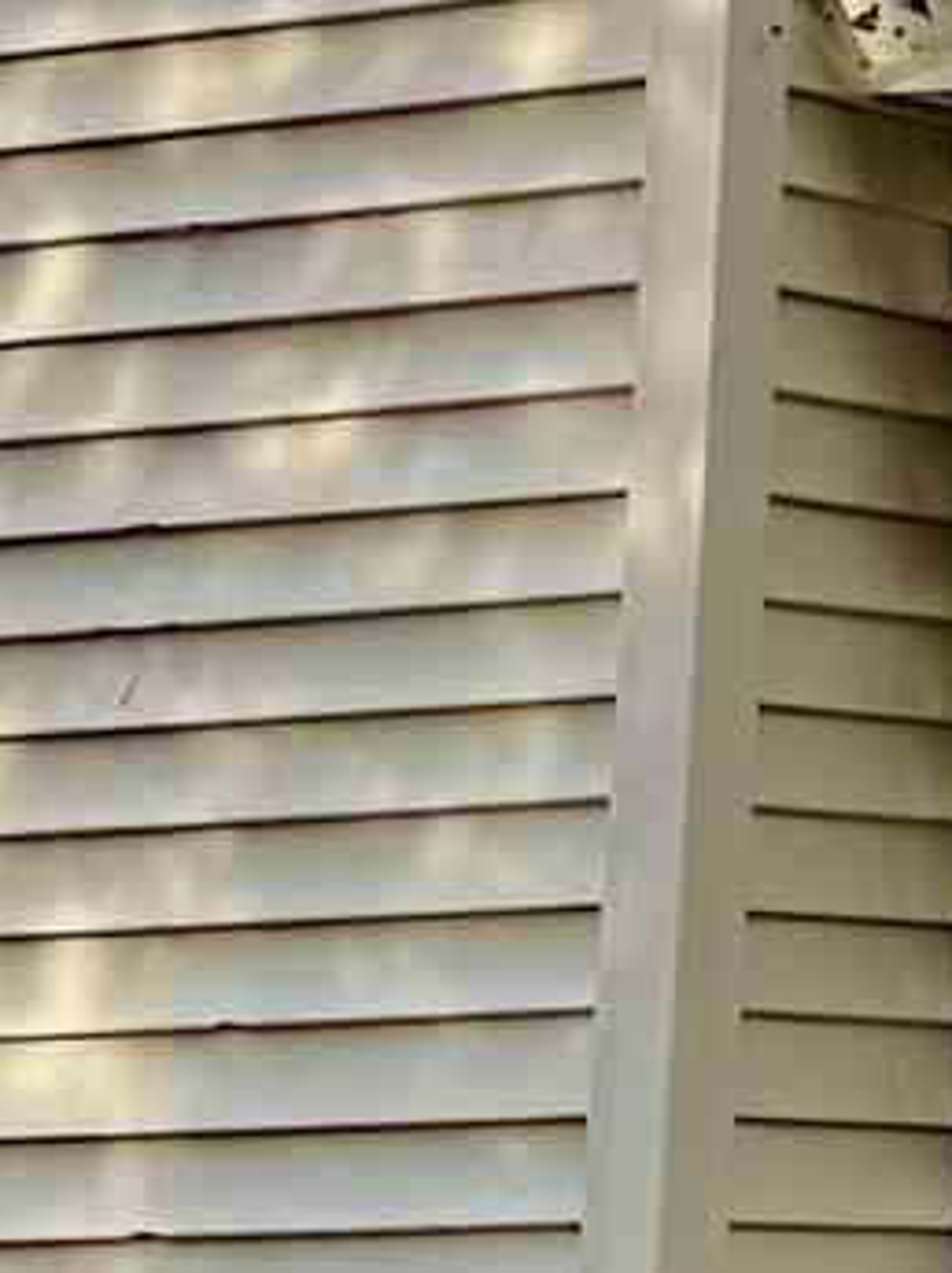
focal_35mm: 214
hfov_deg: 6.4
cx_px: 2830
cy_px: -240
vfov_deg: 9.1
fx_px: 7862
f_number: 1.78
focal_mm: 6.76
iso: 80
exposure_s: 1/609
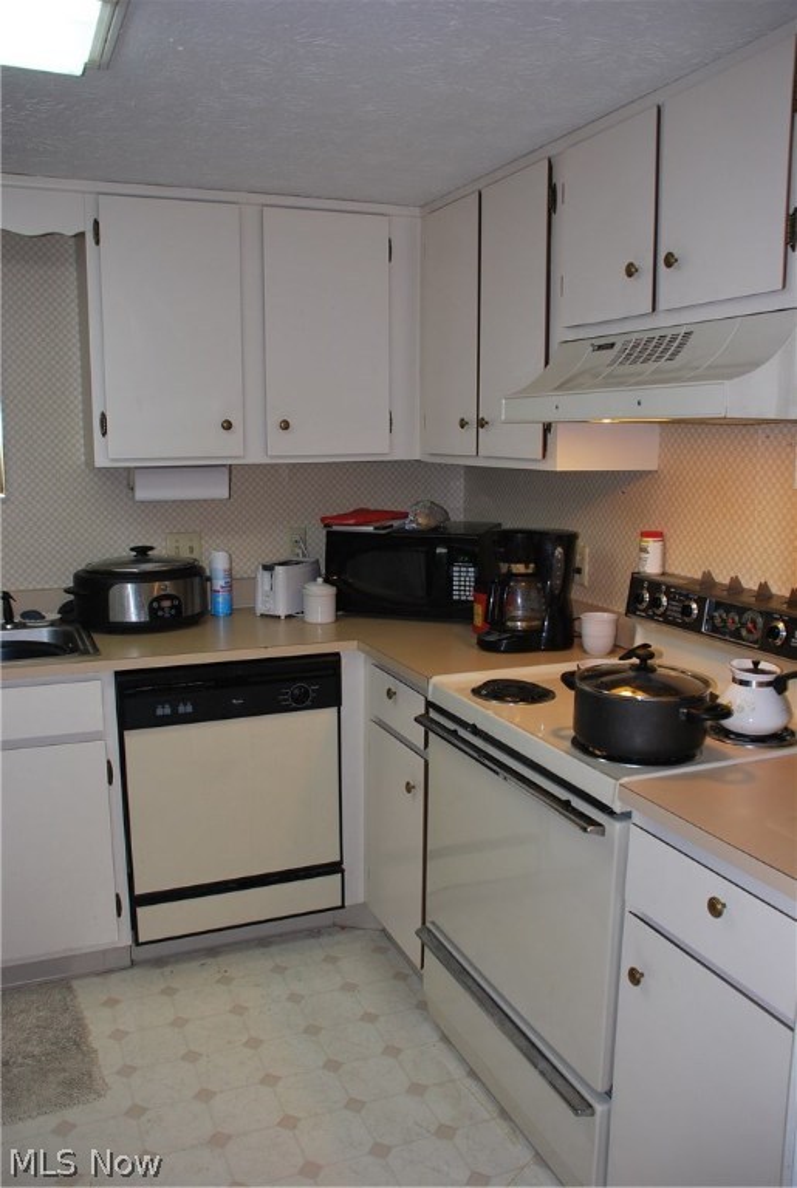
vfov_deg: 61.8
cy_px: 594
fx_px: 992
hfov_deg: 43.8
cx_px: 398
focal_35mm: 30
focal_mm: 20
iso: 200
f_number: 3.8
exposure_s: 1/60
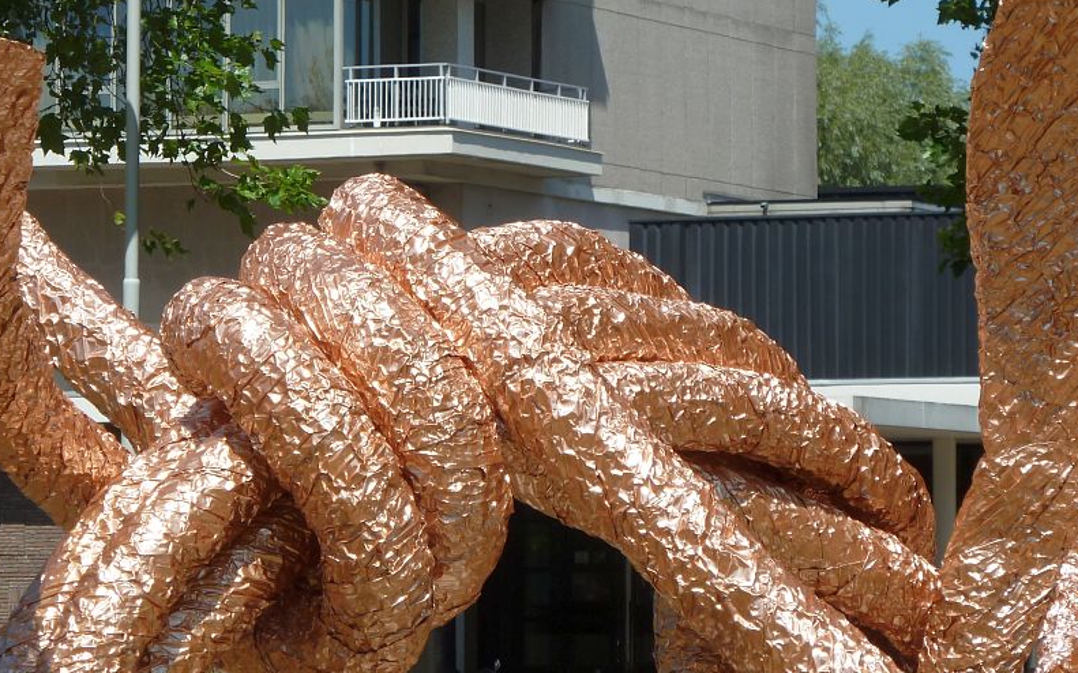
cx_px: 508
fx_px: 6814
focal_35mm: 232
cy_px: 259
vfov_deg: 5.7
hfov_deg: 9.0
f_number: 5
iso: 80
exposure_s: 1/400
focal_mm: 27.8
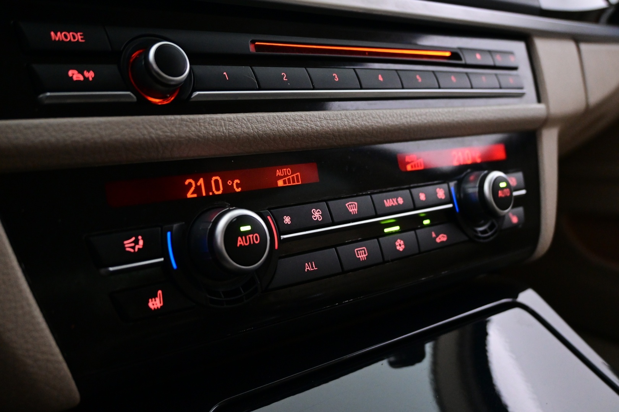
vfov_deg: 38.4
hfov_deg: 55.1
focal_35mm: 34
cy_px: 206
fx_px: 593
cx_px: 310
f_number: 4.2
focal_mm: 23
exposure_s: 1/40
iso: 3600
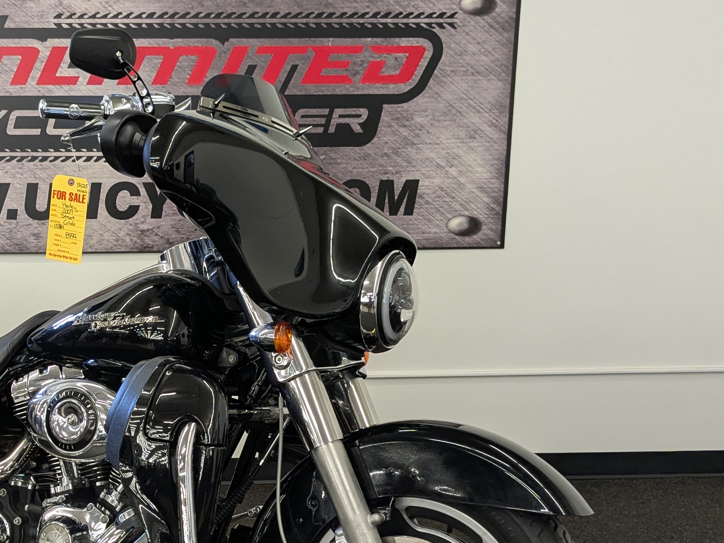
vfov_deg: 27.9
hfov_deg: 35.8
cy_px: 361
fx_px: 1087
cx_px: 157
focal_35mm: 52
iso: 311
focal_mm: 4.38
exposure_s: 1/60
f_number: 1.73
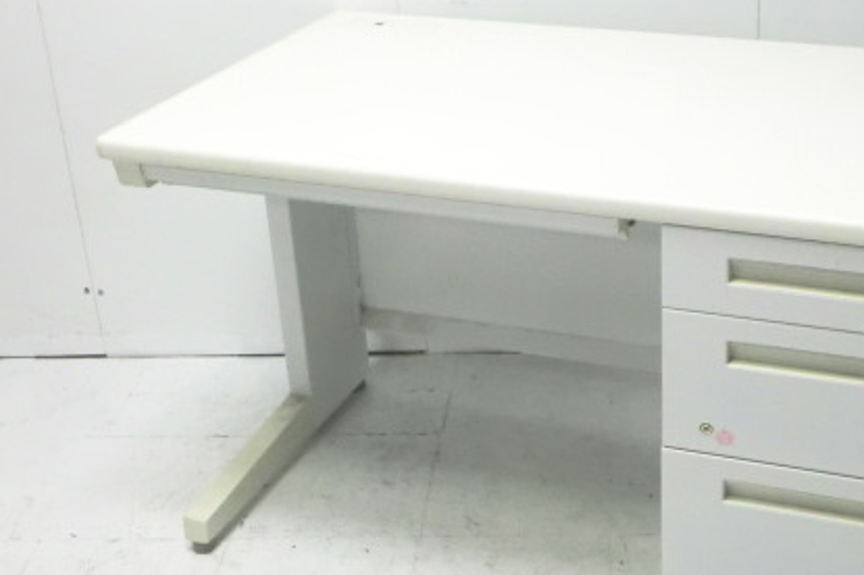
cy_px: 254
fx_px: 1463
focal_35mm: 61
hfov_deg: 32.6
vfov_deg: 22.2
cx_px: 595
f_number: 3.9
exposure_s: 1/60
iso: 800
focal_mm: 6.9
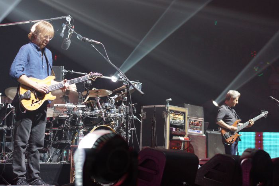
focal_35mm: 82
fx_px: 636
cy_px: 93
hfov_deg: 24.8
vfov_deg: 16.7
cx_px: 140
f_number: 2.8
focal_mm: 55
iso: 1600
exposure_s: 1/100
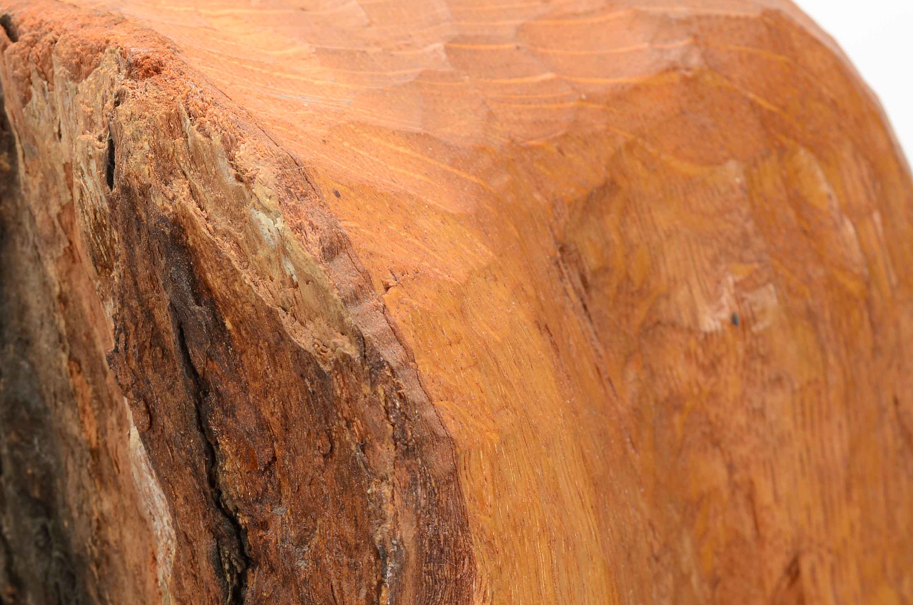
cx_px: 271
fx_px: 3514
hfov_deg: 14.8
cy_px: 336
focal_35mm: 139
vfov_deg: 9.8
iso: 100
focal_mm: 55
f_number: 14
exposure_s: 1/160
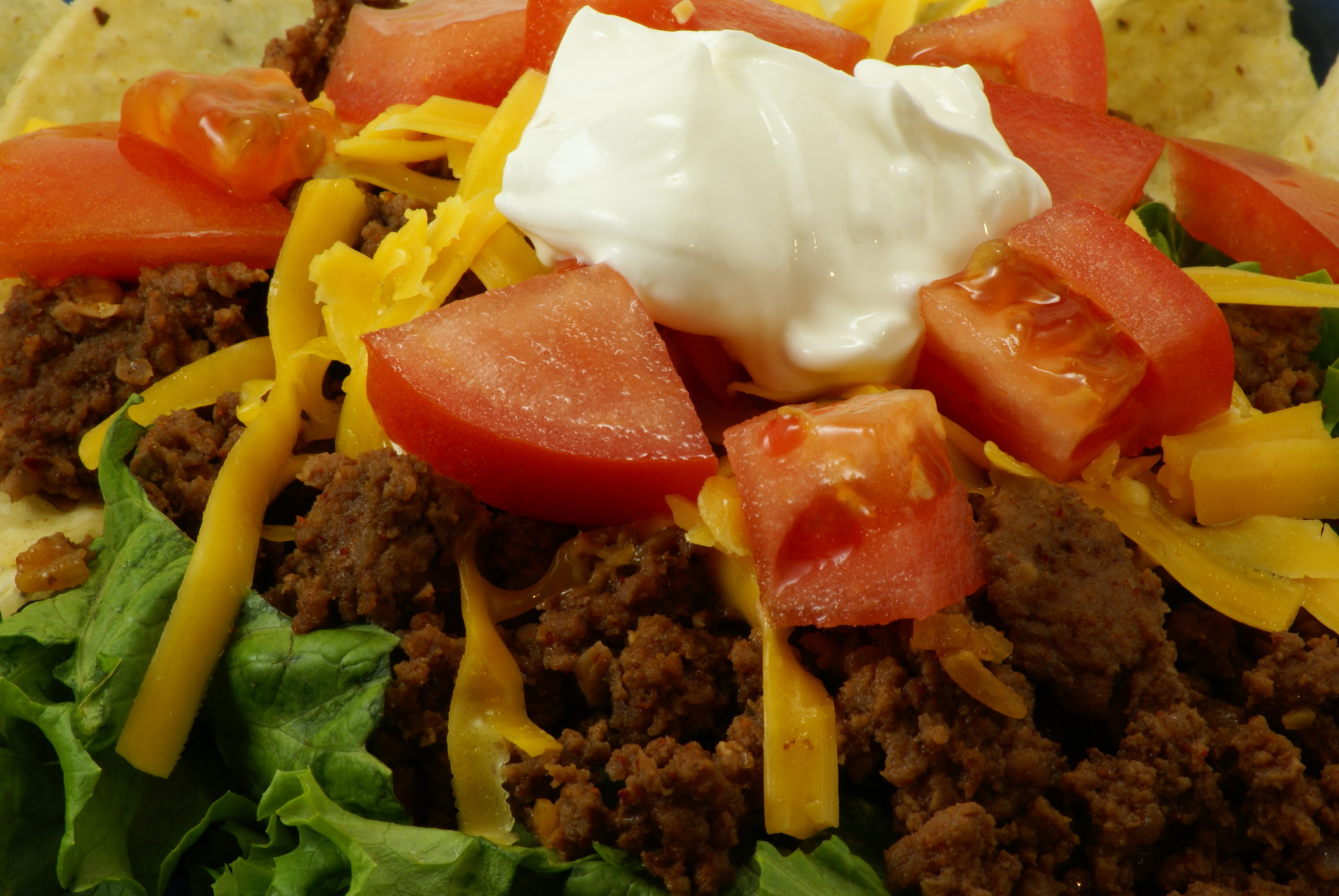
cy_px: 448
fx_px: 10055
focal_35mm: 270
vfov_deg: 5.1
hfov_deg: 7.6
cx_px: 670
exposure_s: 4
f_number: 32
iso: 100
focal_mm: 180
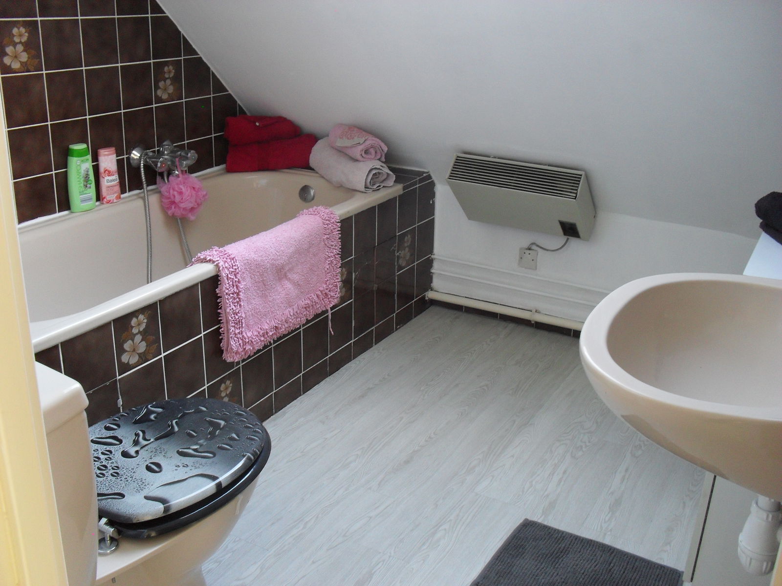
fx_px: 791
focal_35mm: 35
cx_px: 391
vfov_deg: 40.7
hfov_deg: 52.6
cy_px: 293
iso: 200
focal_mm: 6.3
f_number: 3.2
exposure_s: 1/15
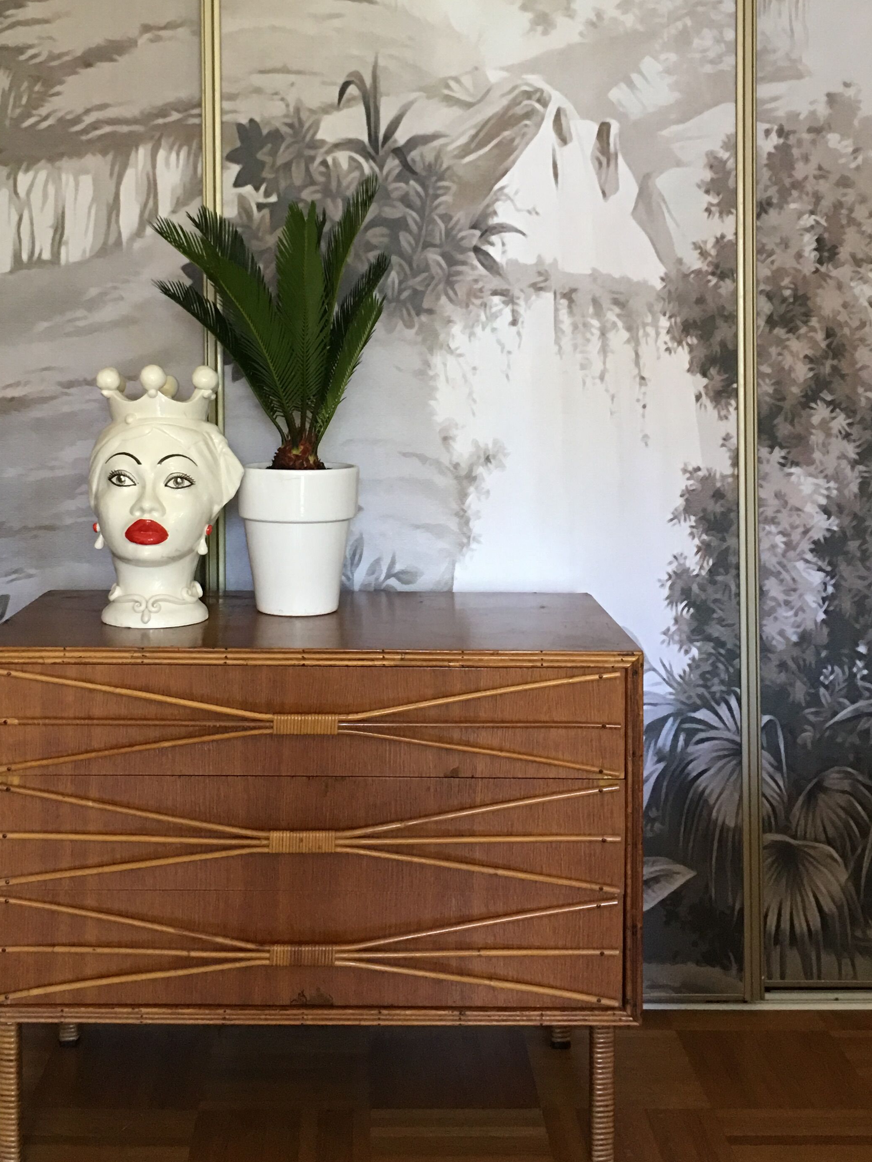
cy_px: 406
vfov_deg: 44.3
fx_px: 1411
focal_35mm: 42
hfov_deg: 34.3
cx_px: 375
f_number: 2.2
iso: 80
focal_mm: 4.15
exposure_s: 1/17
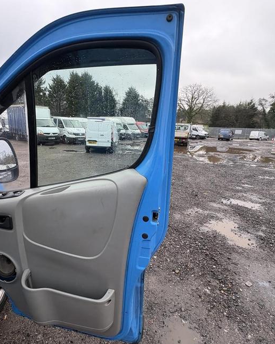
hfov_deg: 70.4
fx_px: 193
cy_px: 177
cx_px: 114
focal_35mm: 19
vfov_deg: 83.2
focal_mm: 2.22
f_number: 2.2
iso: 50
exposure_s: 1/99
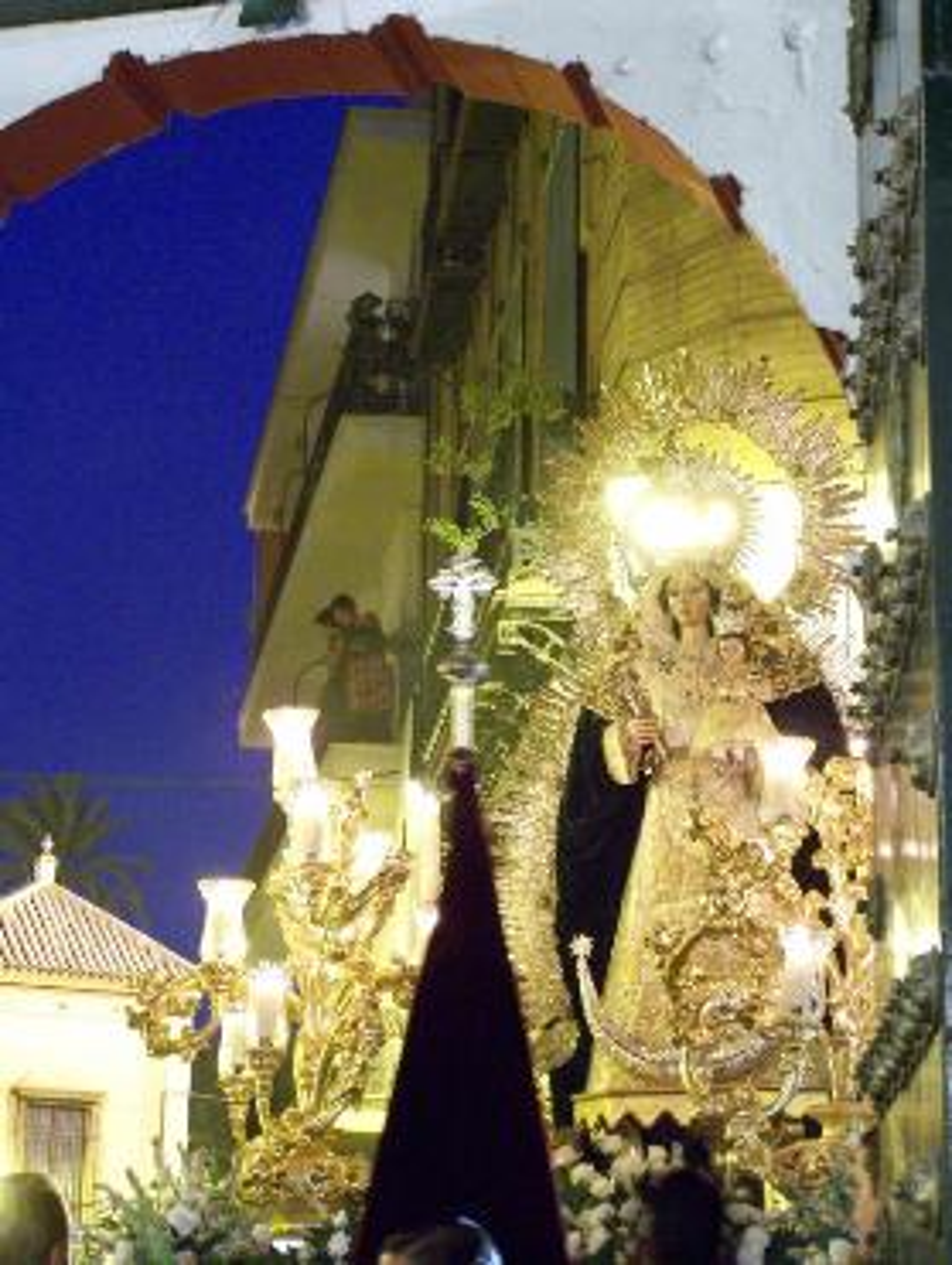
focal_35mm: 75
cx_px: 476
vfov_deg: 26.0
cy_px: 632
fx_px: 2745
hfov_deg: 19.7
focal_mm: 12.4
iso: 400
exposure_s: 1/3.2
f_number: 3.6
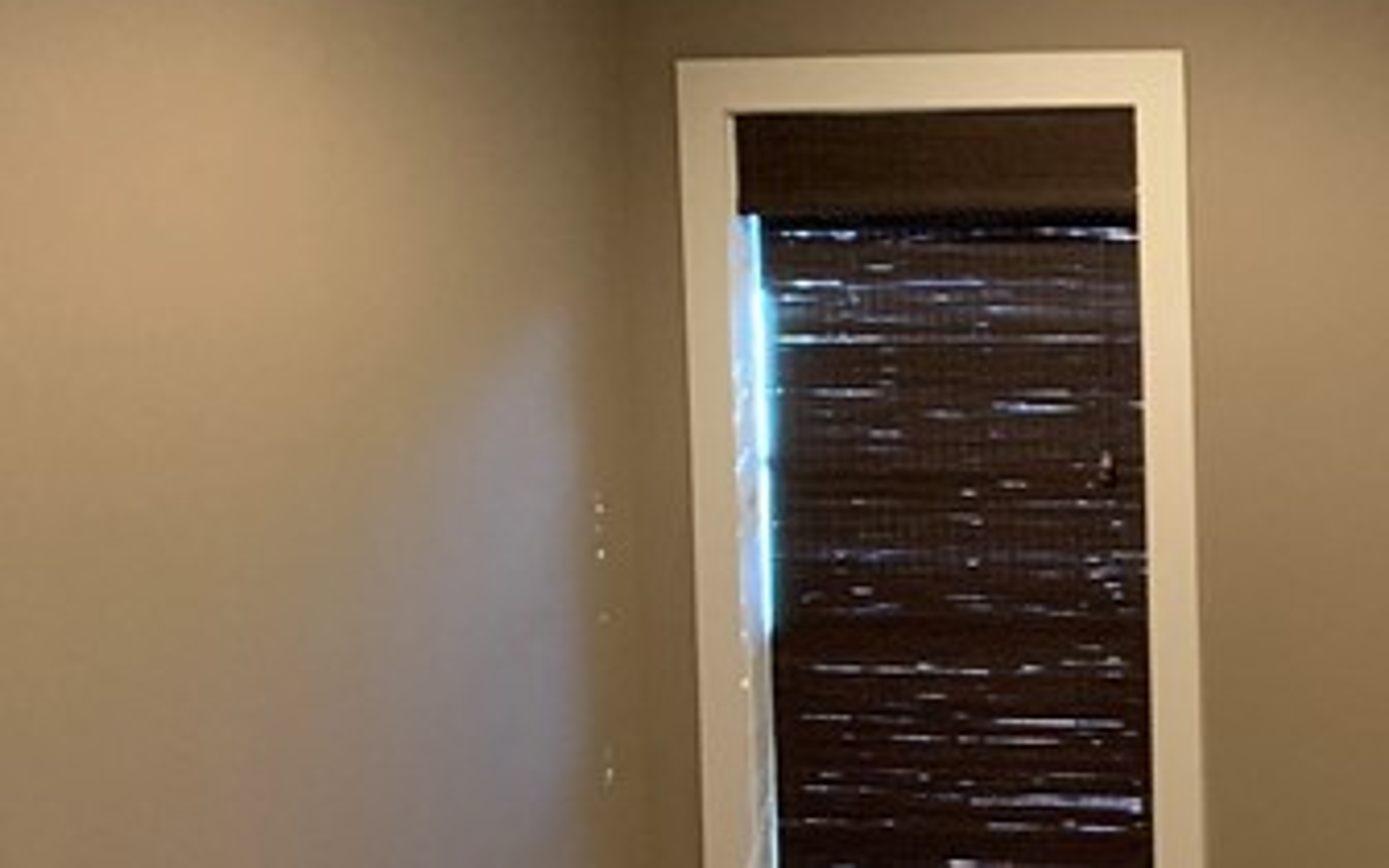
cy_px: 670
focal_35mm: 84
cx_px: 2050
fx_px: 3180
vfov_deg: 15.5
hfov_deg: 21.1
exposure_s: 1/30
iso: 500
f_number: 1.8
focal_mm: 4.25
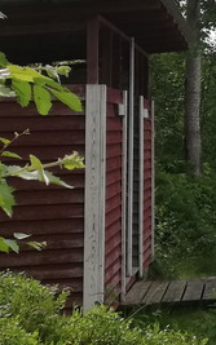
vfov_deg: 20.8
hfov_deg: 10.4
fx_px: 932
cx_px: 594
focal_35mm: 99
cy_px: 74
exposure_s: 1/705
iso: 50
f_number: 2.2
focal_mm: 3.81
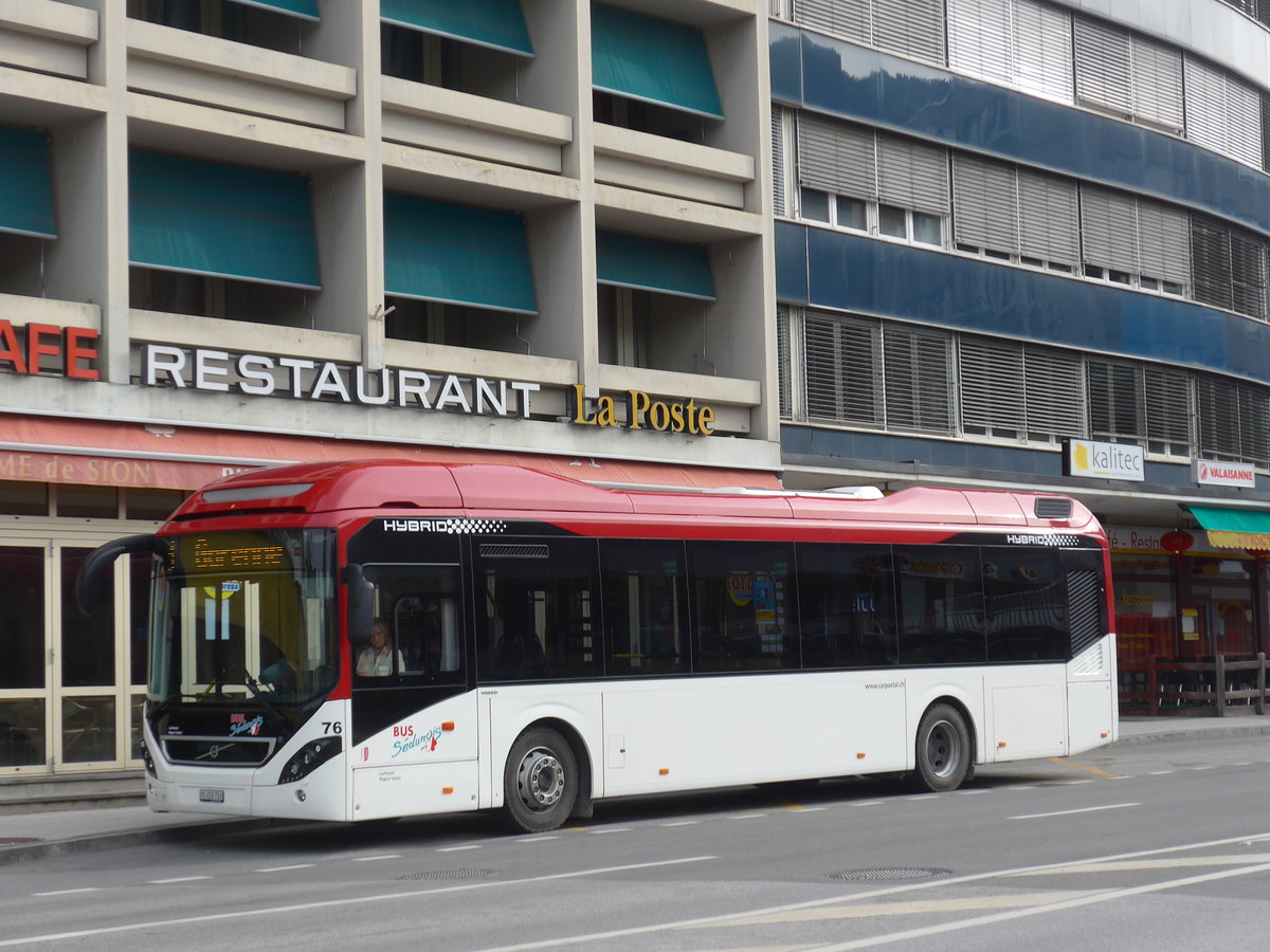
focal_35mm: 70
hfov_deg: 27.8
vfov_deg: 21.0
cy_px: 476
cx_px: 635
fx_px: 2568
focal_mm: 14.2
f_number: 4.1
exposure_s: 1/320
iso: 80
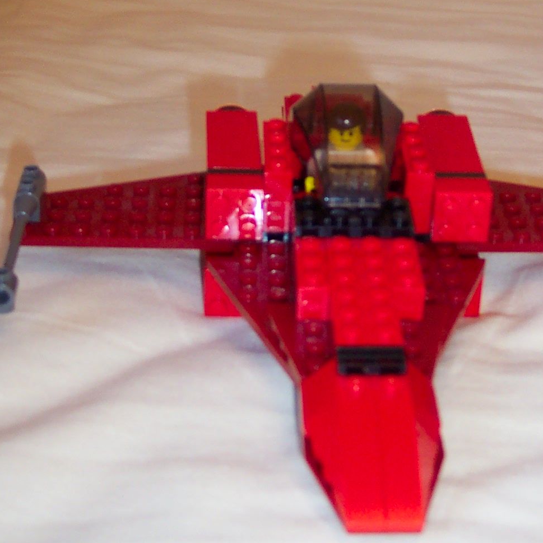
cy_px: 225
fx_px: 1278
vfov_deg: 24.0
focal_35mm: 72
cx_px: 277
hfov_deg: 24.0
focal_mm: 8
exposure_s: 1/30
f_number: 2.8
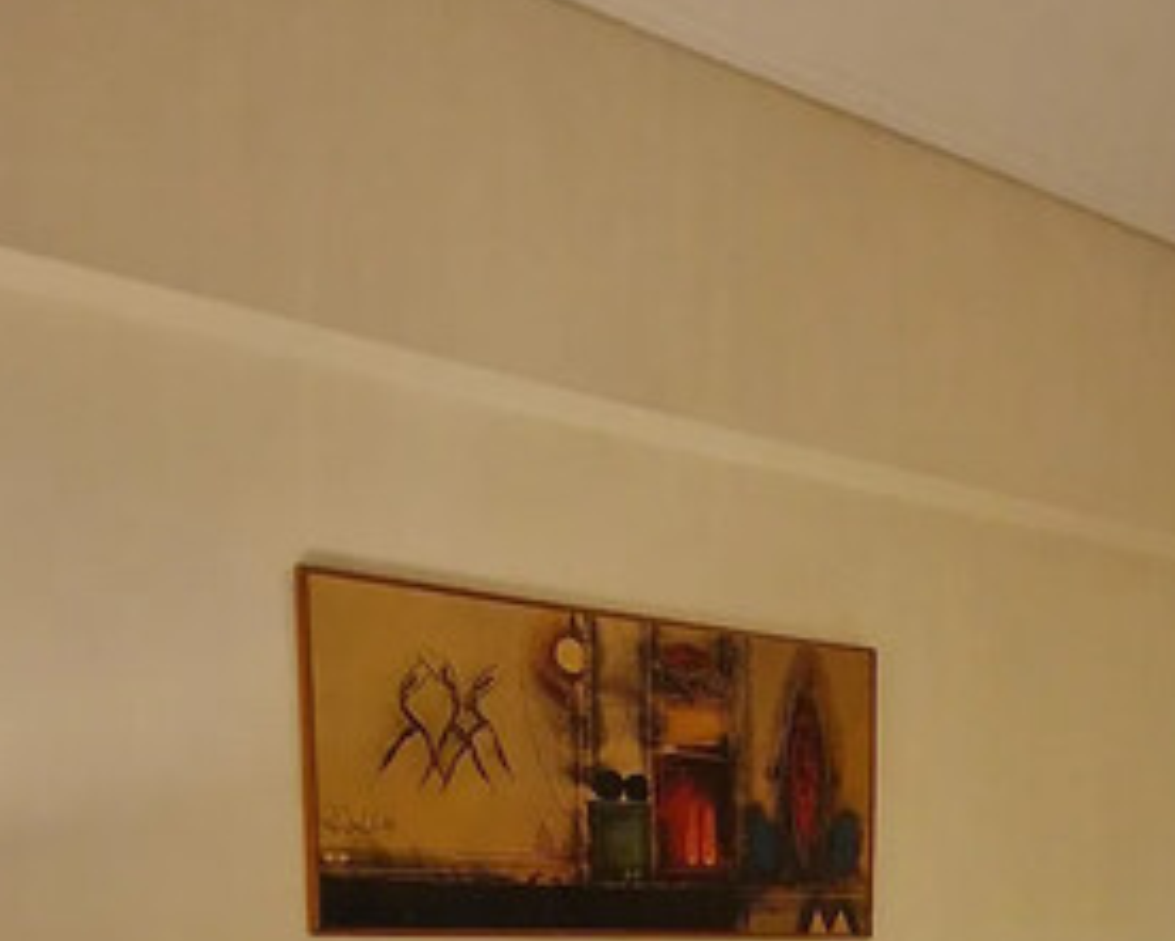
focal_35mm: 47
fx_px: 1635
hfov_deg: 36.9
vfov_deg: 27.2
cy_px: 1209
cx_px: 1069
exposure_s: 1/50
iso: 400
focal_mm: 2.2
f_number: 2.2
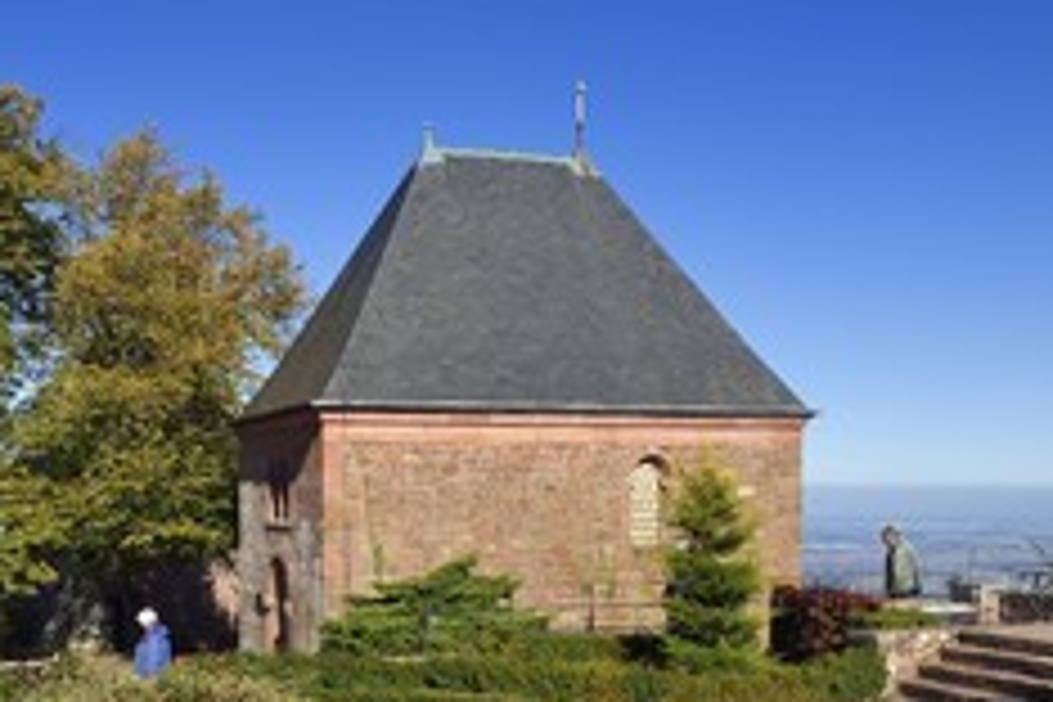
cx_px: 288
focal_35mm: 43
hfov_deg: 44.2
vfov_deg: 30.7
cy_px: 526
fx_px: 1258
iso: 200
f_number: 8
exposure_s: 1/1000
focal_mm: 24
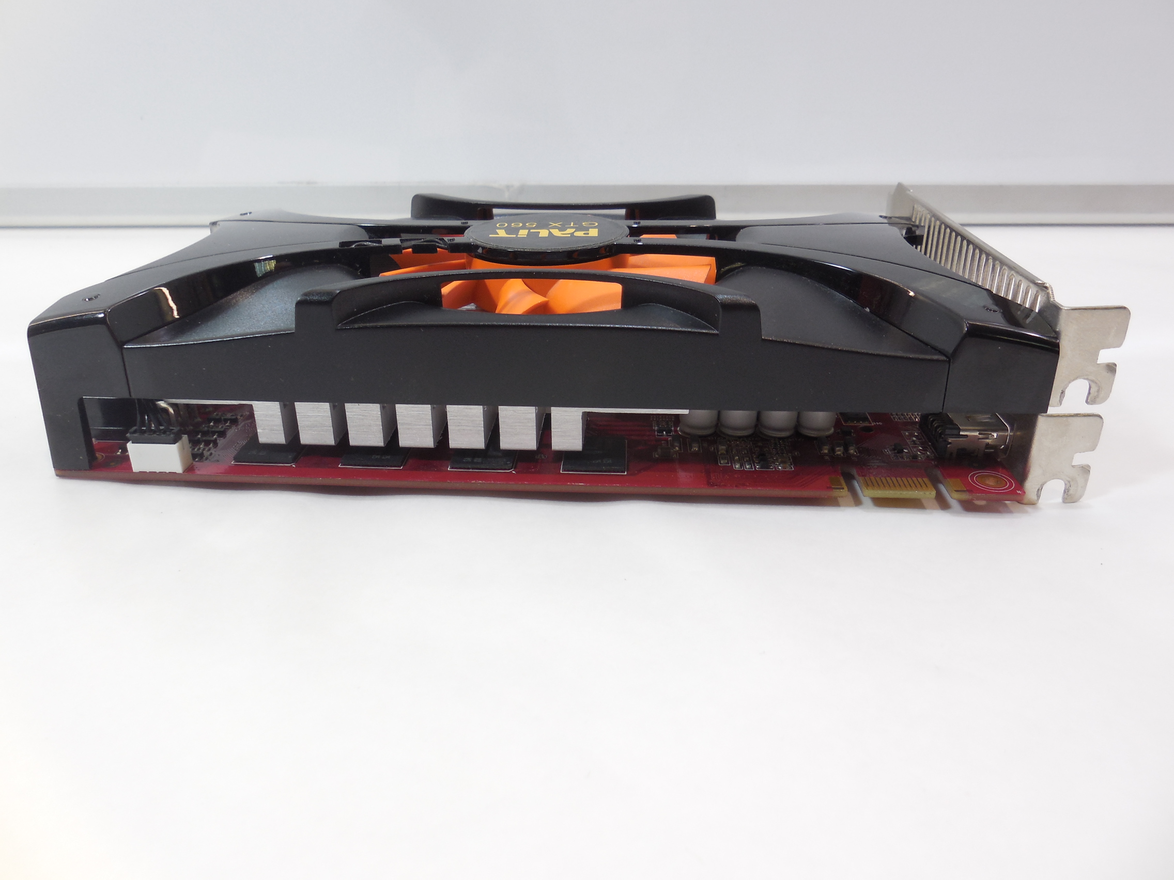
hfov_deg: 67.3
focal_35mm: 26
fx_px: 882
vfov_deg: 53.1
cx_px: 587
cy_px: 440
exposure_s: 1/40
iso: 125
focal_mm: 4.6
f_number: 3.5
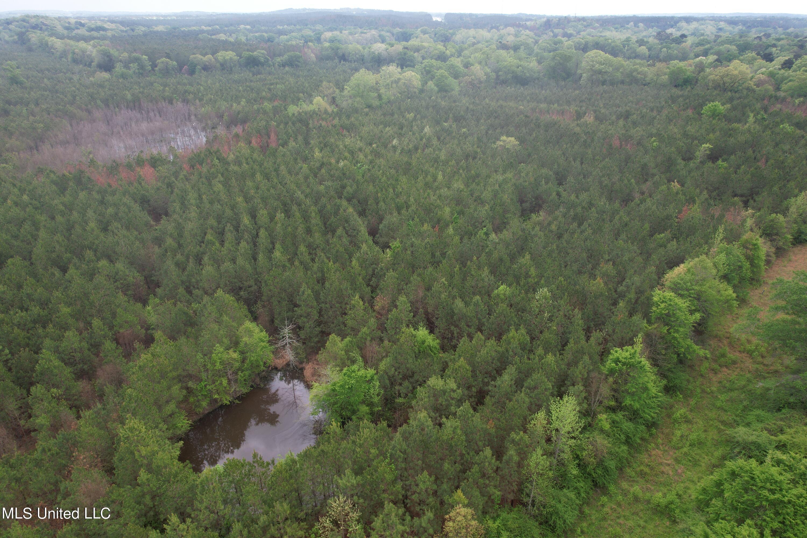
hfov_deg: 78.6
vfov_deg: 57.2
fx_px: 493
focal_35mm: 22
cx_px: 404
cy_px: 269
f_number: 2.8
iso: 100
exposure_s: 1/400
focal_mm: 8.38
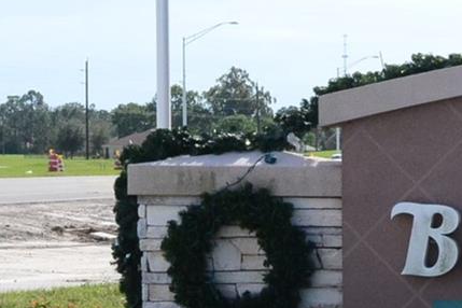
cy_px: 358
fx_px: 2297
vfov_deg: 7.6
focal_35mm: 179
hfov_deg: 10.9
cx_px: 774
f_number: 13
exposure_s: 1/640
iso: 1600
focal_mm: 32
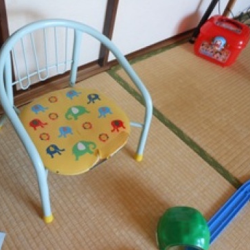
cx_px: 87
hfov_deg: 47.8
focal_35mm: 34
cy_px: 126
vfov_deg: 48.4
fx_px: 278
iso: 160
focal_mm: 5
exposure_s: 1/30
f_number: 3.7
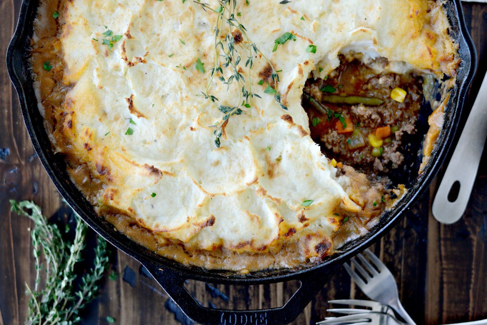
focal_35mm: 50
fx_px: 676
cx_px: 244
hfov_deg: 39.6
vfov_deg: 27.0
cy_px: 162
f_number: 3.2
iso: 3200
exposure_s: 1/800
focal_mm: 50
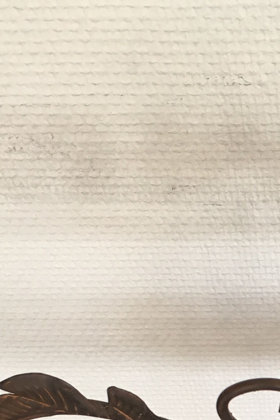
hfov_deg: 14.6
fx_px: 1050
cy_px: 520
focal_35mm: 90
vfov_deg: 20.9
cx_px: 353
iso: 25
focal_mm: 4.15
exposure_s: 1/33
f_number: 2.2
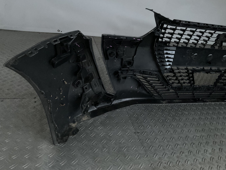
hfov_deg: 60.0
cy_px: 83
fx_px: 196
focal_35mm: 30
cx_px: 112
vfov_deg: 46.8
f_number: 1.8
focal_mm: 3
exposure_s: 1/17
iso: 640
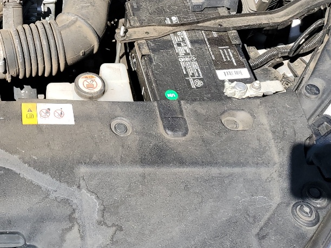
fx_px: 650
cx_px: 0
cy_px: -1
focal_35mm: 68
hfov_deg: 27.0
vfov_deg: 20.9
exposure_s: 1/2000
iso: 50
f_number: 1.5
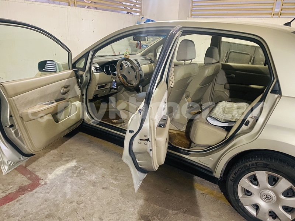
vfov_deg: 53.1
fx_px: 222
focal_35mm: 26
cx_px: 148
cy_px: 110
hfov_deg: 67.3
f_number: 1.8
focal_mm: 4.25
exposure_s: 1/8
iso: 640
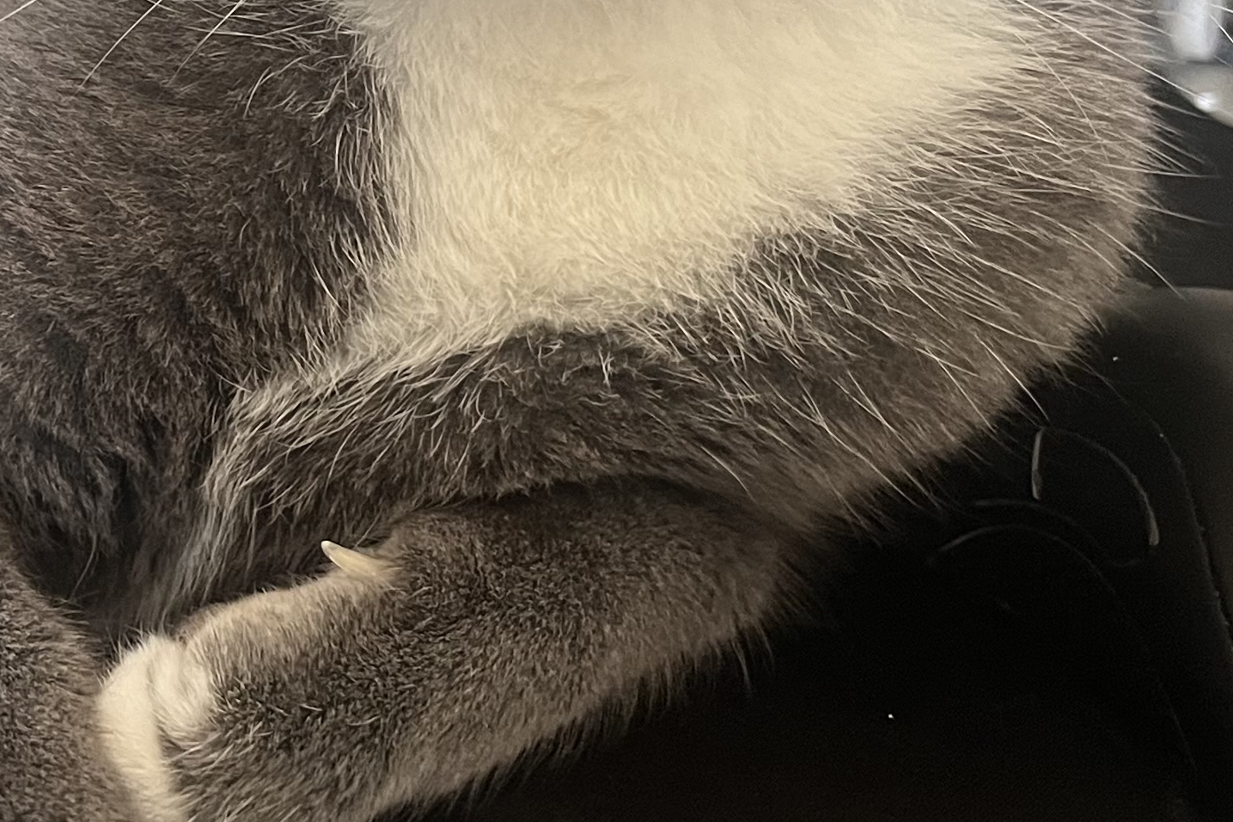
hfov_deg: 25.5
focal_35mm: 76
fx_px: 2602
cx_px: 31
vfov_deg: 17.8
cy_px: 139
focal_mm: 5.1
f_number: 1.6
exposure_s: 1/60
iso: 250
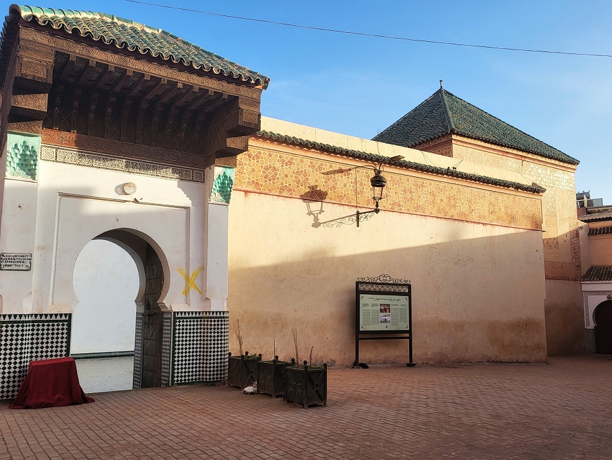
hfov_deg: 59.9
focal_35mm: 30
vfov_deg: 46.8
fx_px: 530
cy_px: 246
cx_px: 321
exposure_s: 1/1176
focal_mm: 5.4
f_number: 1.8
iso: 40
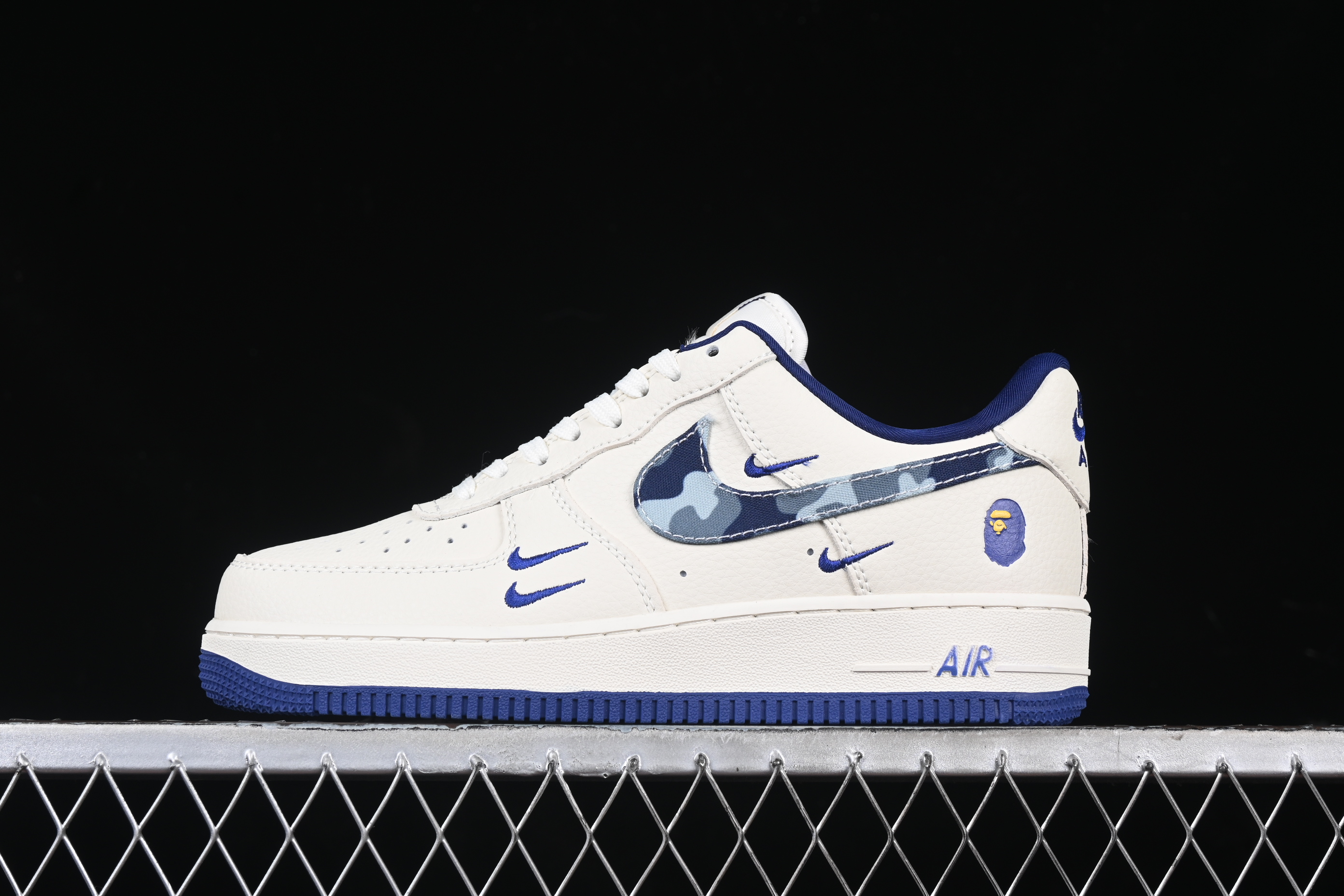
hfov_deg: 27.0
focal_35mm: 75
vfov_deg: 18.2
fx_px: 2800
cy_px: 448
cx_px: 672
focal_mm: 50
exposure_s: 1/80
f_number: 8
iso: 160
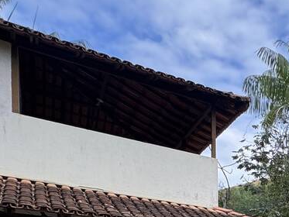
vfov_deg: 22.1
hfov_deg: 22.5
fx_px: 451
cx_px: 507
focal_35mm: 54
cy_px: 329
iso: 40
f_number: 2.2
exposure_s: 1/544
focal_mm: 2.22
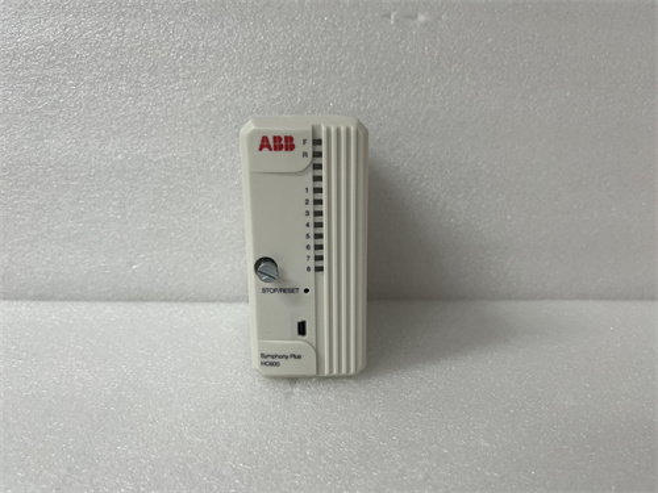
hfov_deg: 67.3
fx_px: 494
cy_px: 246
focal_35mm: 26
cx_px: 329
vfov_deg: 53.1
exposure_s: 1/100
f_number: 1.6
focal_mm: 5.1
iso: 100
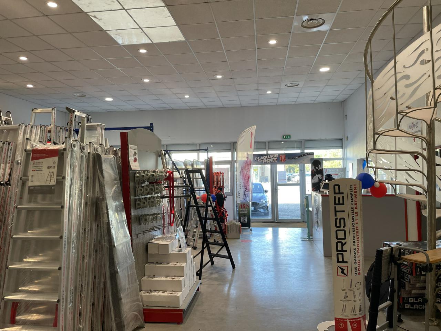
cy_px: 166
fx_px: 331
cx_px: 220
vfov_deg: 53.1
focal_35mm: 26
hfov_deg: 67.3
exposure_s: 1/100
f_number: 1.6
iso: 64
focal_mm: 4.2
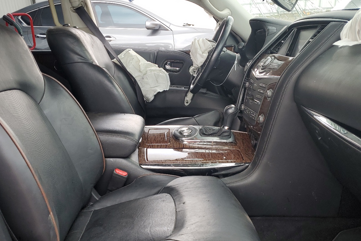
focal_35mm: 34
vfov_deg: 38.6
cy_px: 153
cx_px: 169
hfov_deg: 55.8
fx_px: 341
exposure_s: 1/152
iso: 50
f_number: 1.5
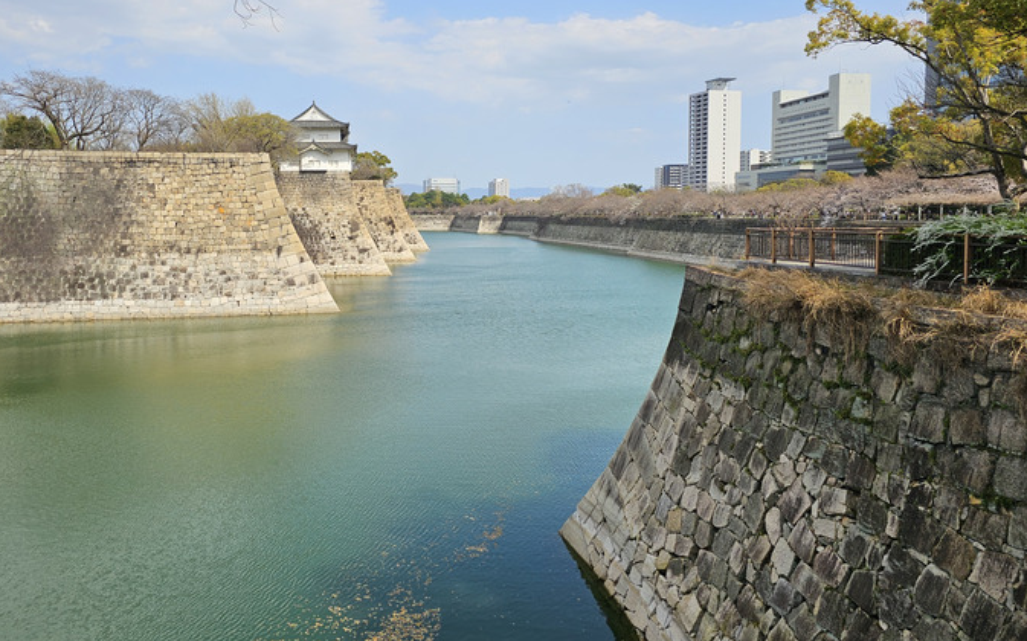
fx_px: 811
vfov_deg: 42.9
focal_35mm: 29
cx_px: 433
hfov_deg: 64.3
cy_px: 258
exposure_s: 1/968
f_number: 1.7
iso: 10
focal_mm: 6.3
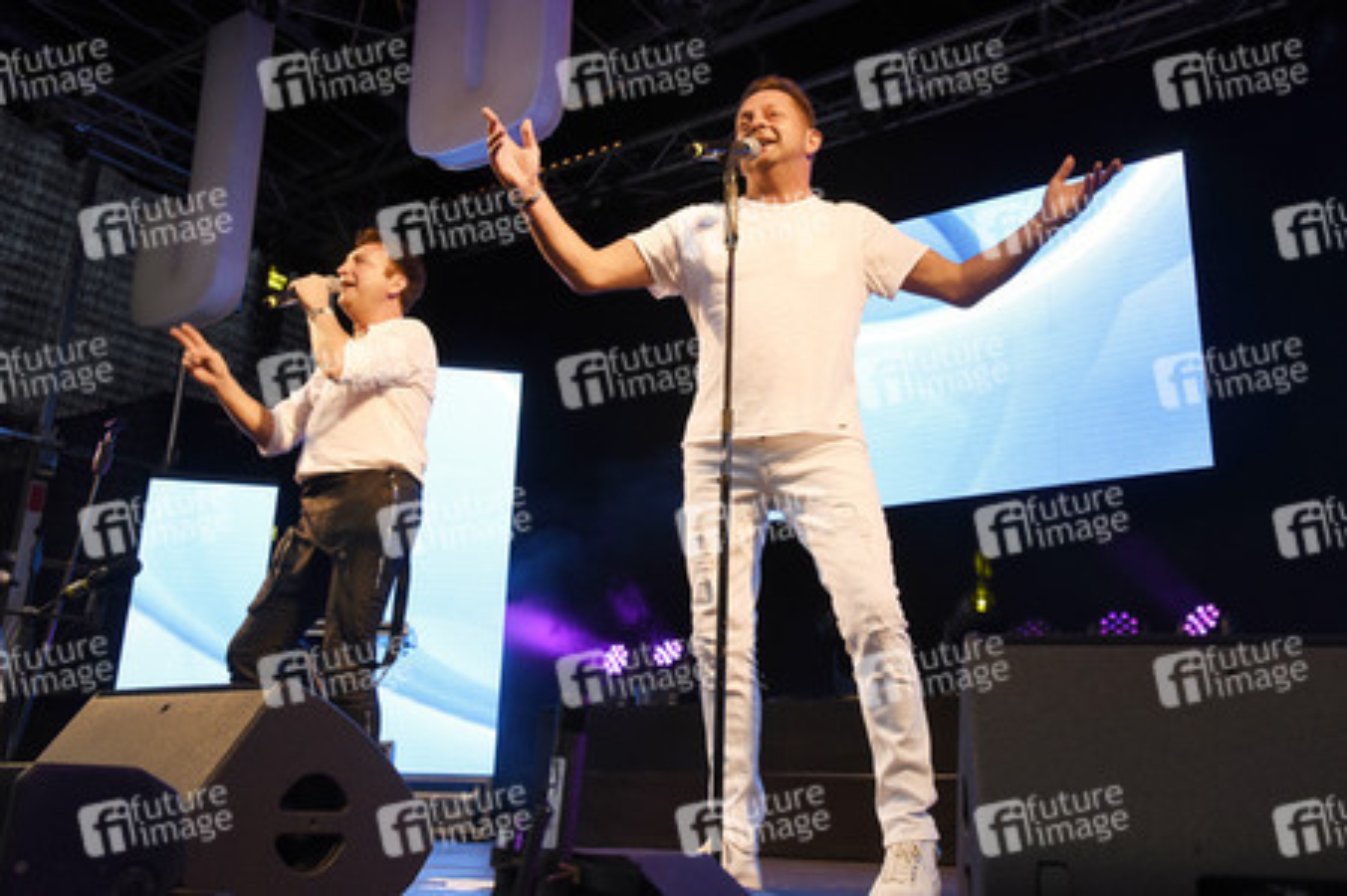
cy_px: 448
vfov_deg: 41.1
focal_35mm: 32
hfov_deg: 58.8
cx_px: 674
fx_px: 1196
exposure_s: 1/160
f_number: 8
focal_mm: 32
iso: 1250
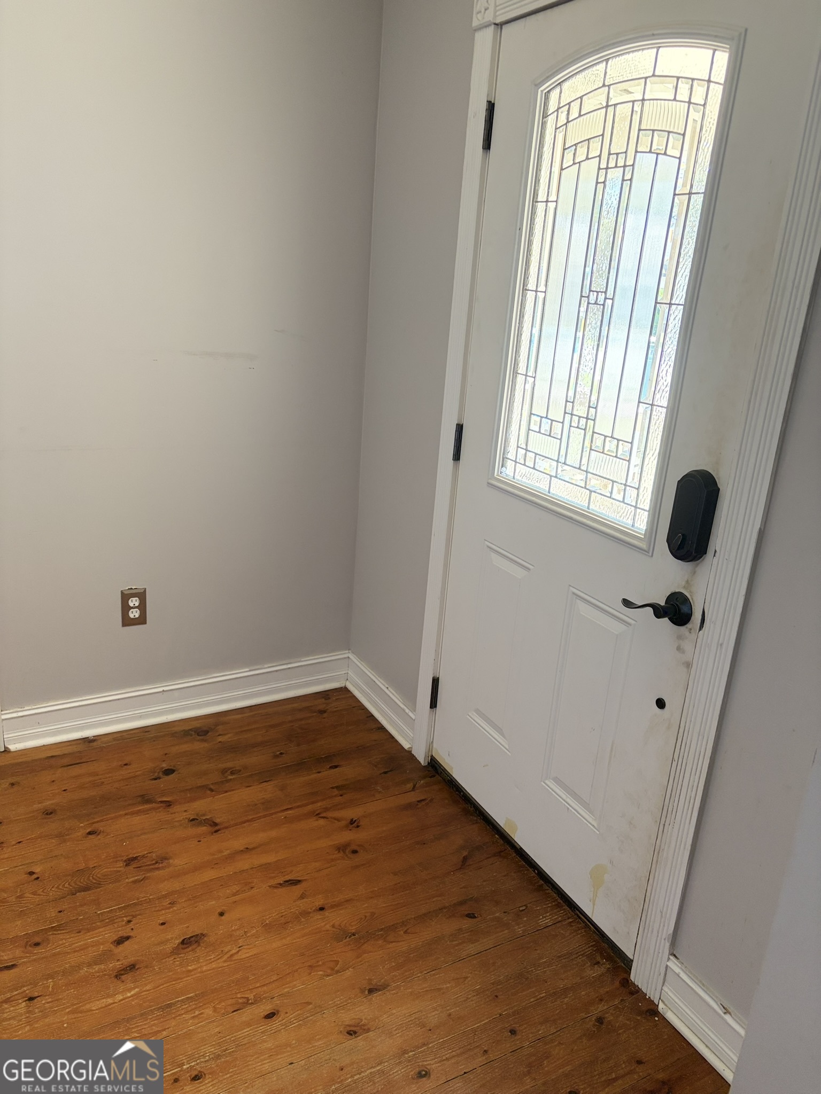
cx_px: 410
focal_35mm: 26
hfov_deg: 53.1
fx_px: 822
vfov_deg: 67.3
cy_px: 547
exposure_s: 1/60
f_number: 1.6
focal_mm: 5.96
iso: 160
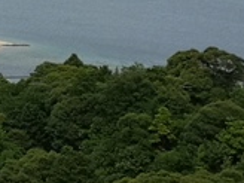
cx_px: -305
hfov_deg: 10.3
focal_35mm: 171
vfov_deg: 8.3
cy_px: -152
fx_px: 1205
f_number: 1.8
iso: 50
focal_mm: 3.95
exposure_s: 1/3125
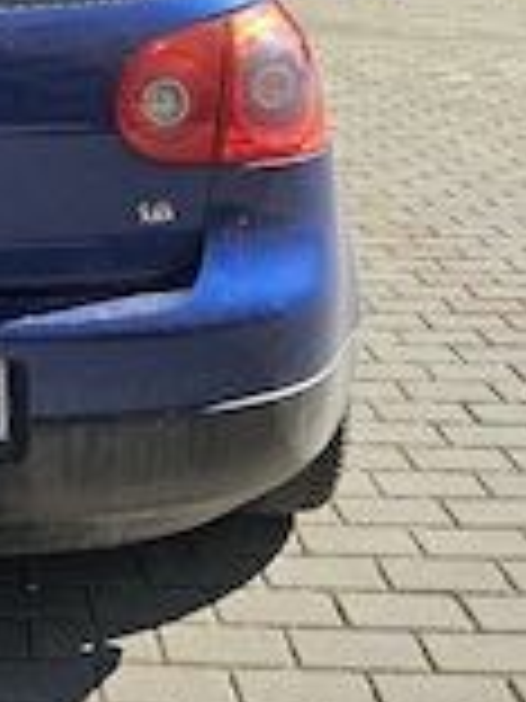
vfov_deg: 30.1
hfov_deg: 22.5
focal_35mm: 59
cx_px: -139
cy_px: -27
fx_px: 1195
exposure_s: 1/435
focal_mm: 6.3
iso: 10
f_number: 1.7
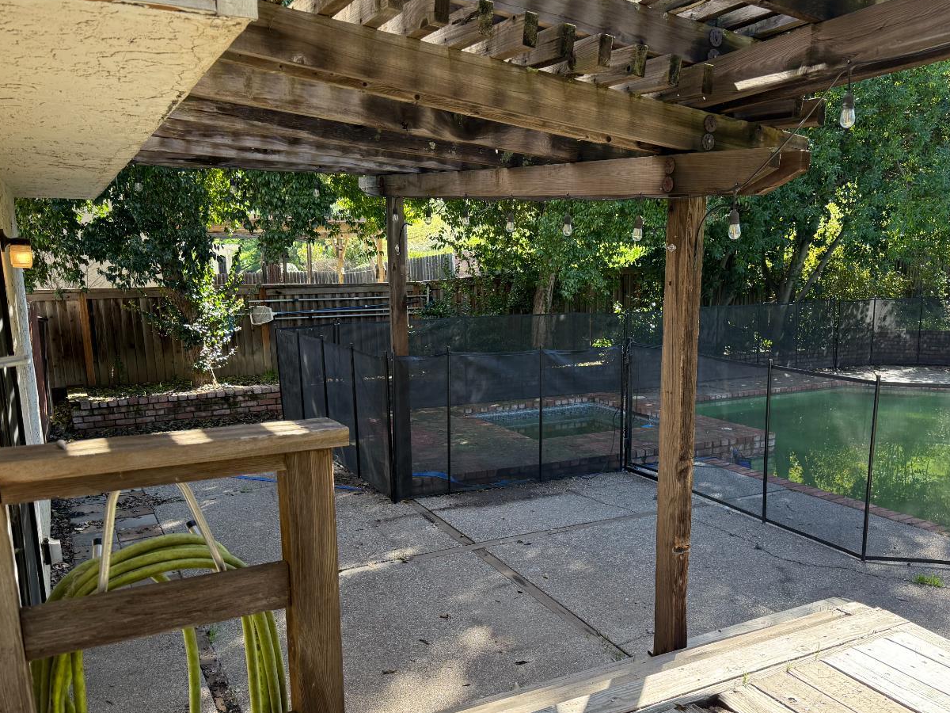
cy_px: 434
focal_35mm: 30
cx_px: 538
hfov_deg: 59.7
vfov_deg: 46.5
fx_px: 823
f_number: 1.78
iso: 100
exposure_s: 1/470
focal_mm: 6.76
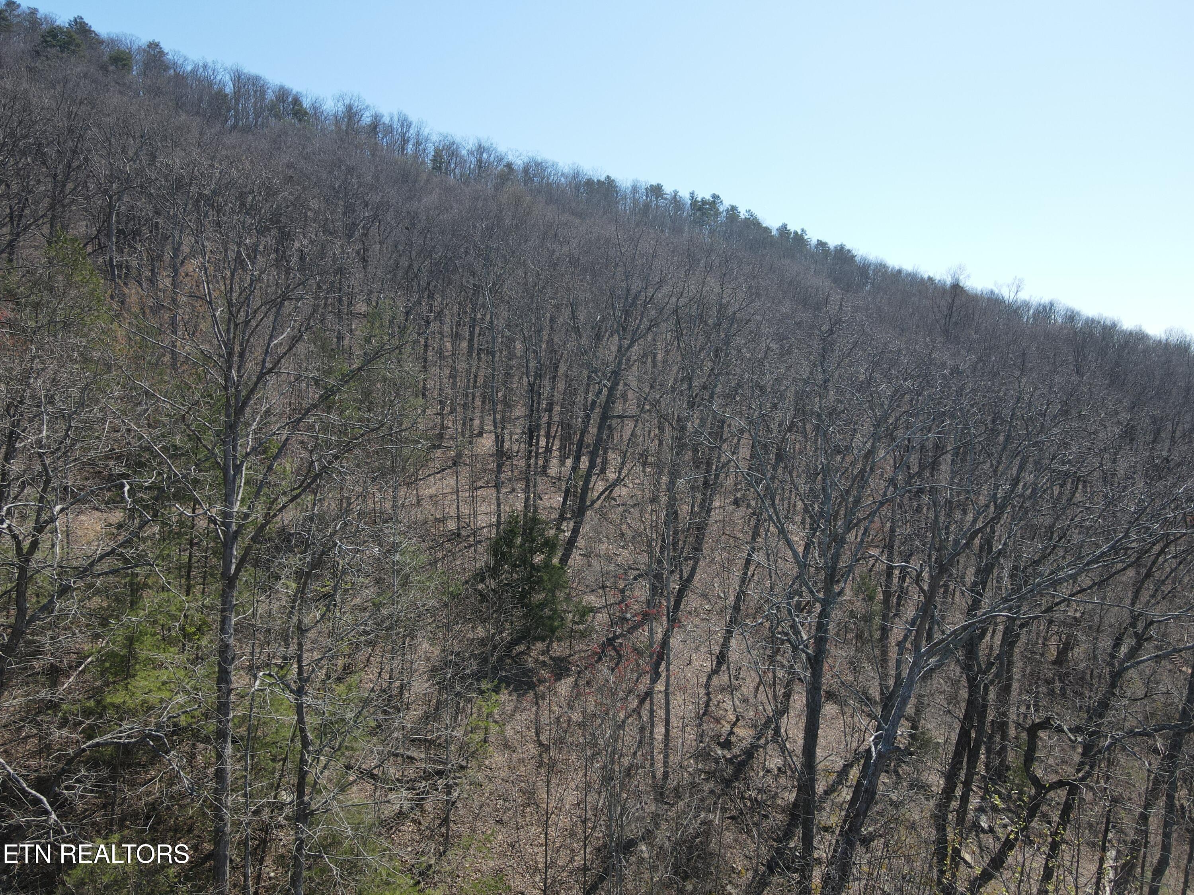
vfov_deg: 56.8
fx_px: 828
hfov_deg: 71.6
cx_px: 597
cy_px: 448
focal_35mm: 24
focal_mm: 4.5
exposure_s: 1/400
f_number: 2.8
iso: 100
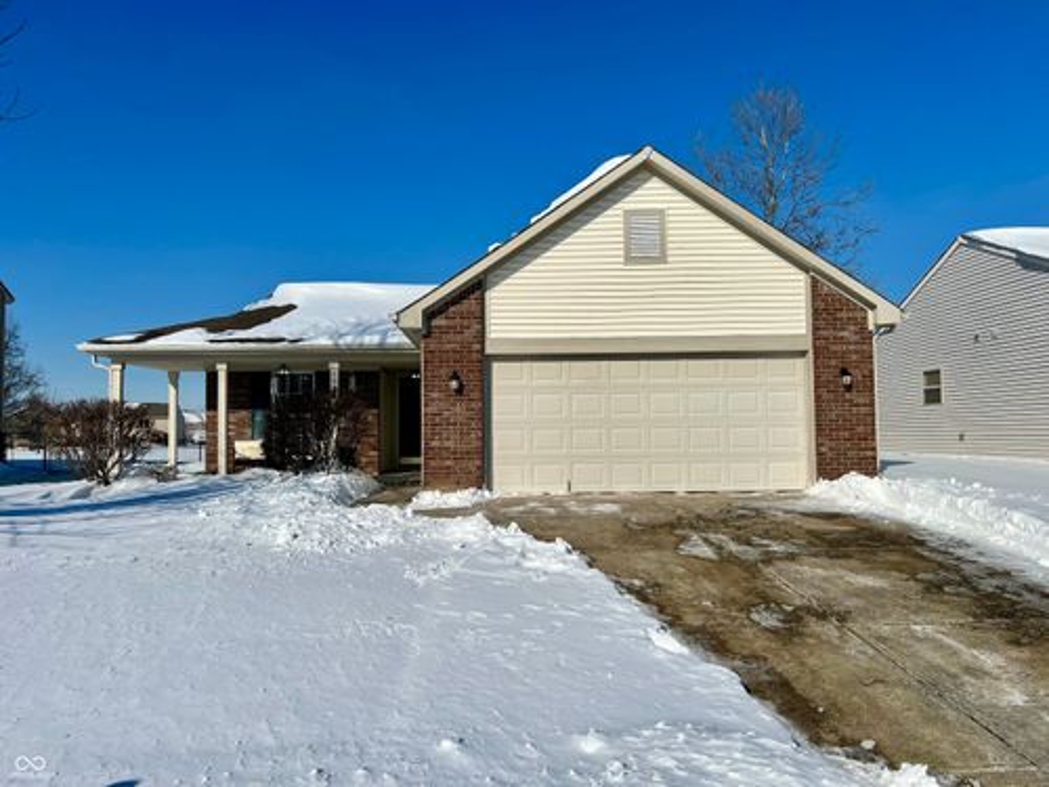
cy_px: 394
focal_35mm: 26
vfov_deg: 53.1
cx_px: 524
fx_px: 788
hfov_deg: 67.3
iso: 50
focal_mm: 5.7
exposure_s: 1/16393
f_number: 1.5
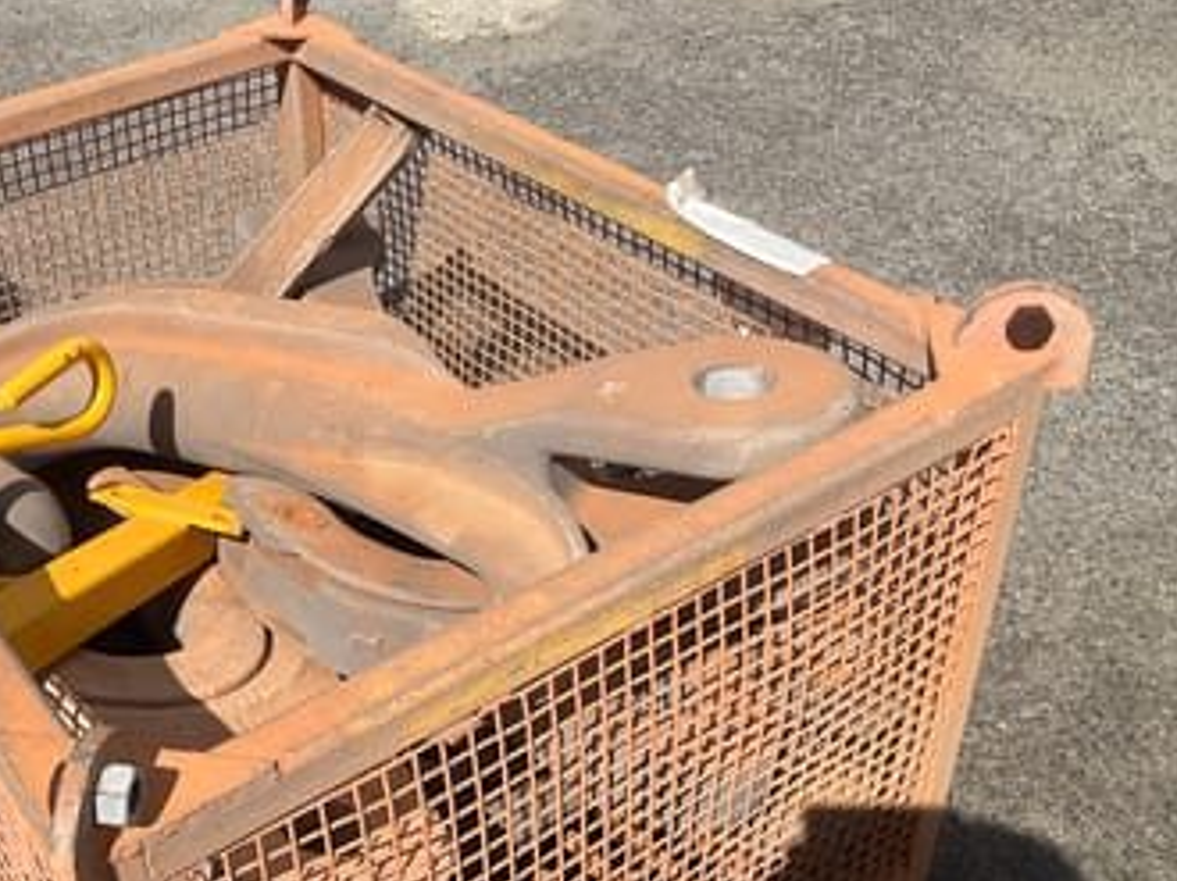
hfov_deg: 41.9
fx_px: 1495
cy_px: 423
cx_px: 314
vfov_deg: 32.8
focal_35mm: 44
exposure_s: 1/2959
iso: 25
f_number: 1.8
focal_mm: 3
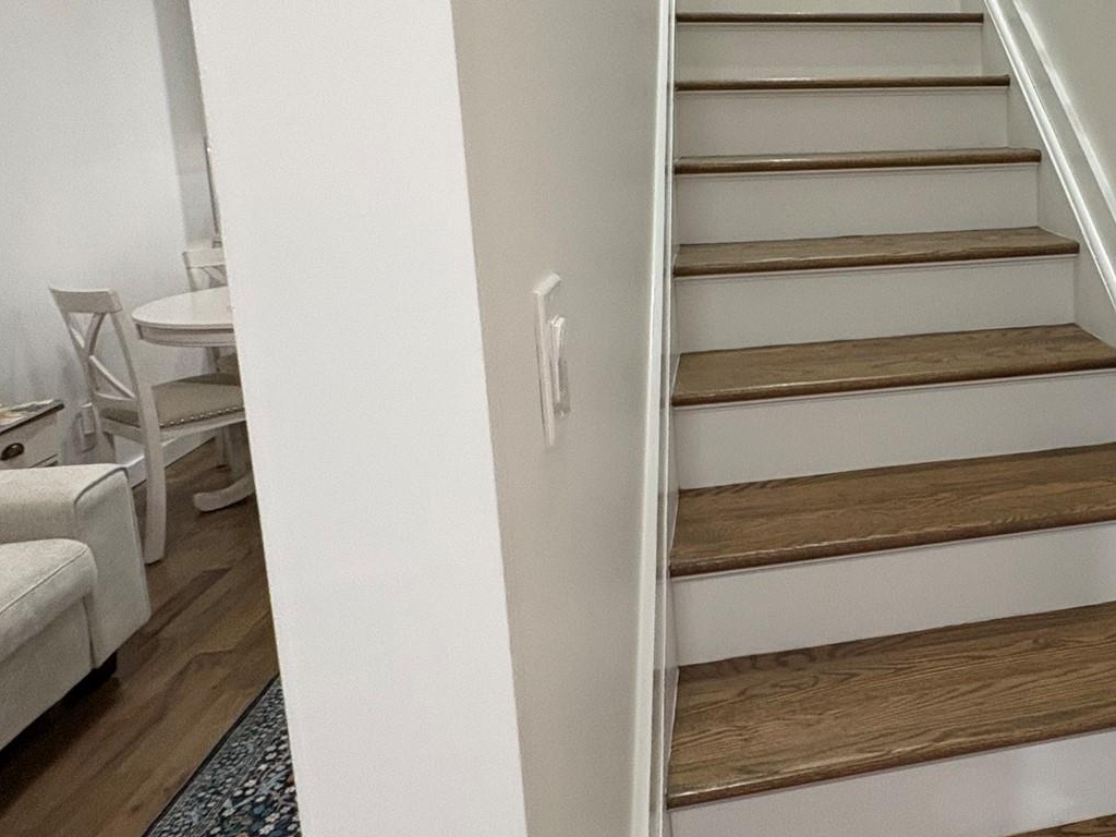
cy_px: 253
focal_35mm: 28
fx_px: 903
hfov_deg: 57.1
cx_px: 943
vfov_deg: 48.6
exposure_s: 1/60
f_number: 2.2
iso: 400
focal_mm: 2.22
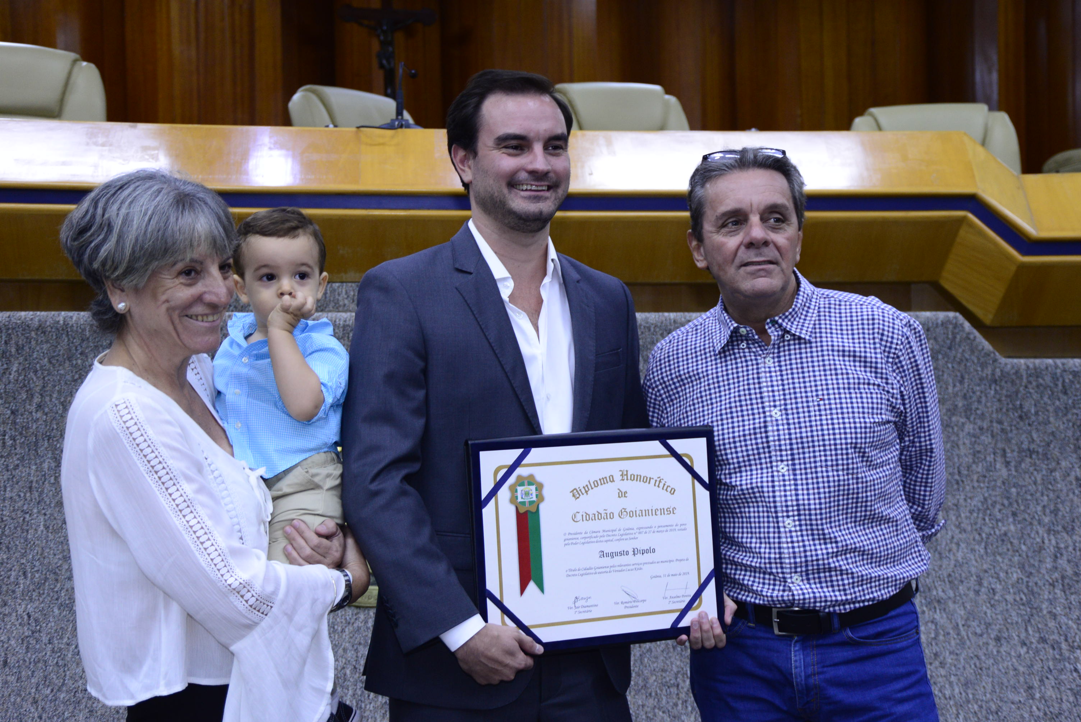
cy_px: 361
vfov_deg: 24.6
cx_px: 540
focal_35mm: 55
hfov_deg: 36.2
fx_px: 1652
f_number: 5
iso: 2000
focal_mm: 55
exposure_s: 1/60
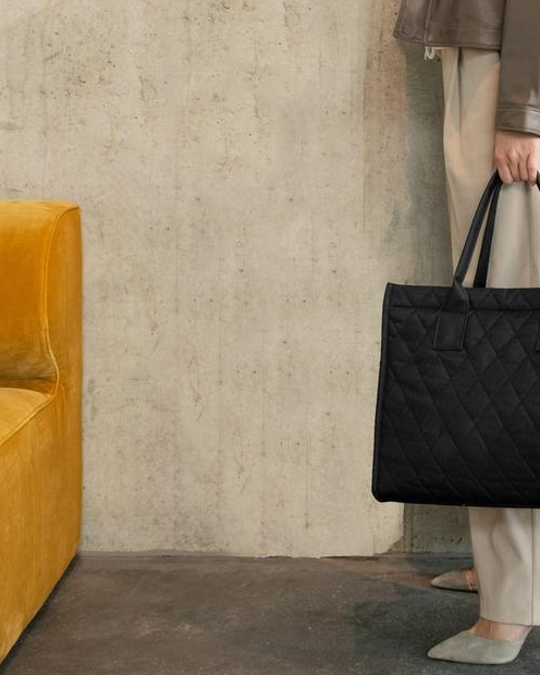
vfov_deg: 25.7
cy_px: 86
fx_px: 1438
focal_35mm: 72
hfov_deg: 20.8
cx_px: 497
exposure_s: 1/160
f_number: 5
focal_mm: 34
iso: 1250
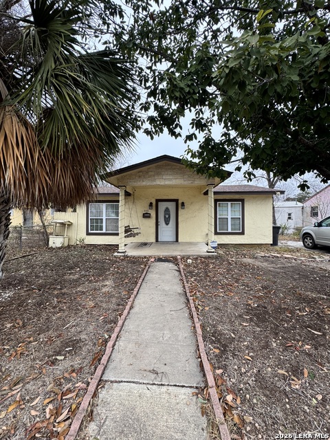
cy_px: 220
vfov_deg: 102.1
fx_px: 178
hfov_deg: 85.7
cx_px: 165
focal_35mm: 14
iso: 50
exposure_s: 1/99
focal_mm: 2.22
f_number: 2.2
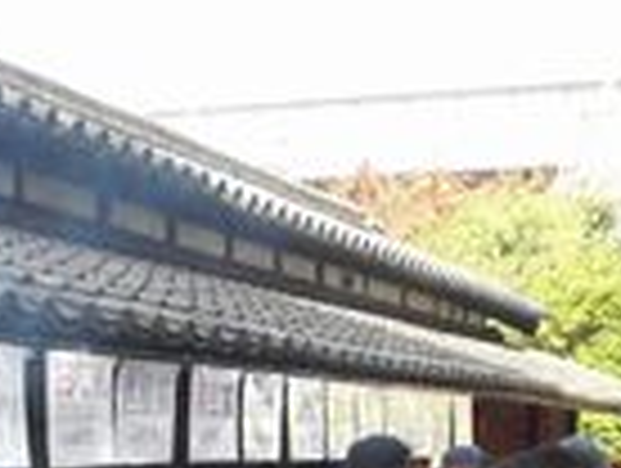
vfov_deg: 15.1
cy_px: 560
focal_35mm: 95
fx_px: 1707
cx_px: 128
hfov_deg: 20.4
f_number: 3.1
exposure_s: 1/160
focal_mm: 6.3
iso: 64
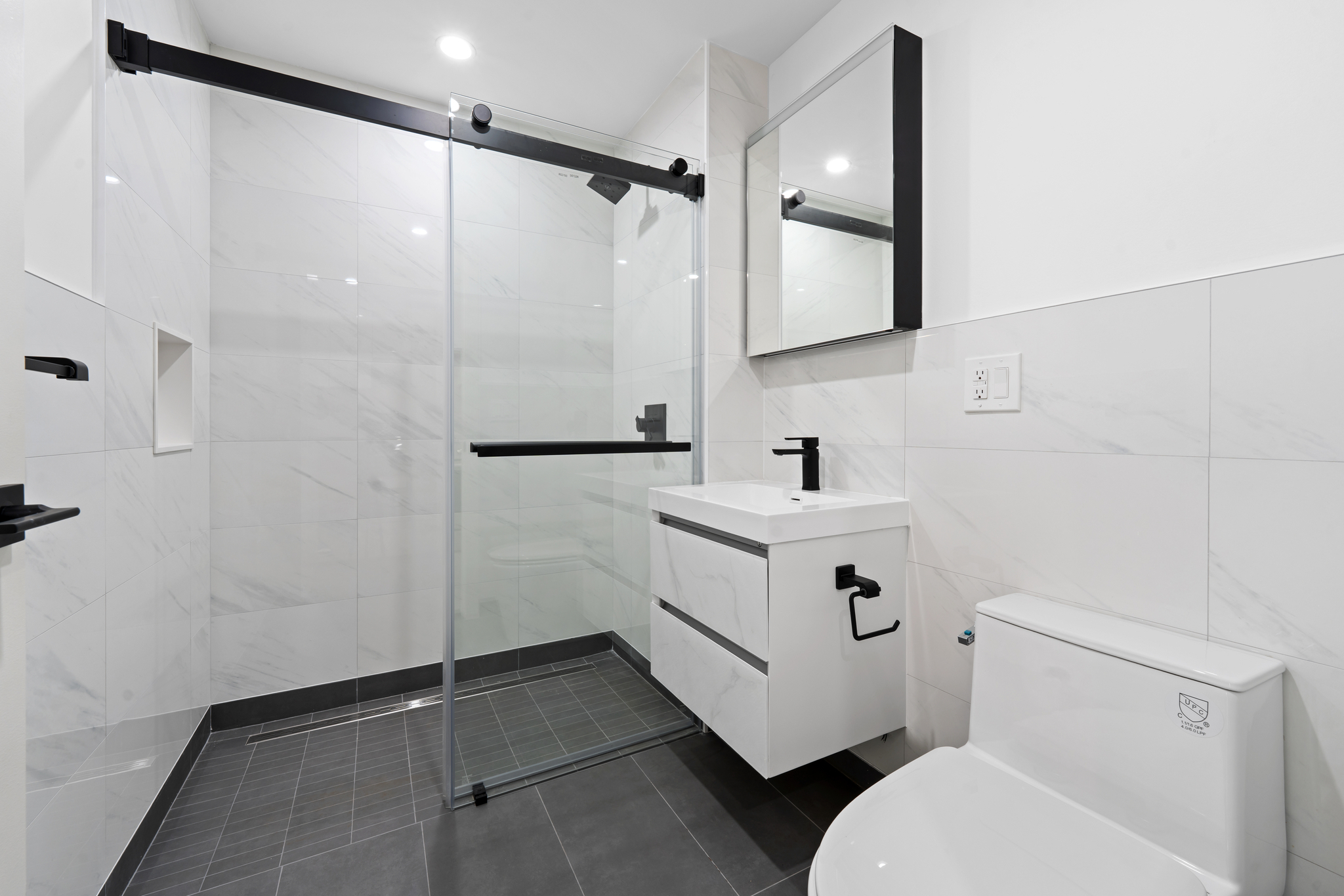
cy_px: 448
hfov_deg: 104.3
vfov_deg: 81.2
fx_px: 523
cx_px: 672
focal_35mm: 14
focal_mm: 14
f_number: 10
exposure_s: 1/1.25
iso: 200
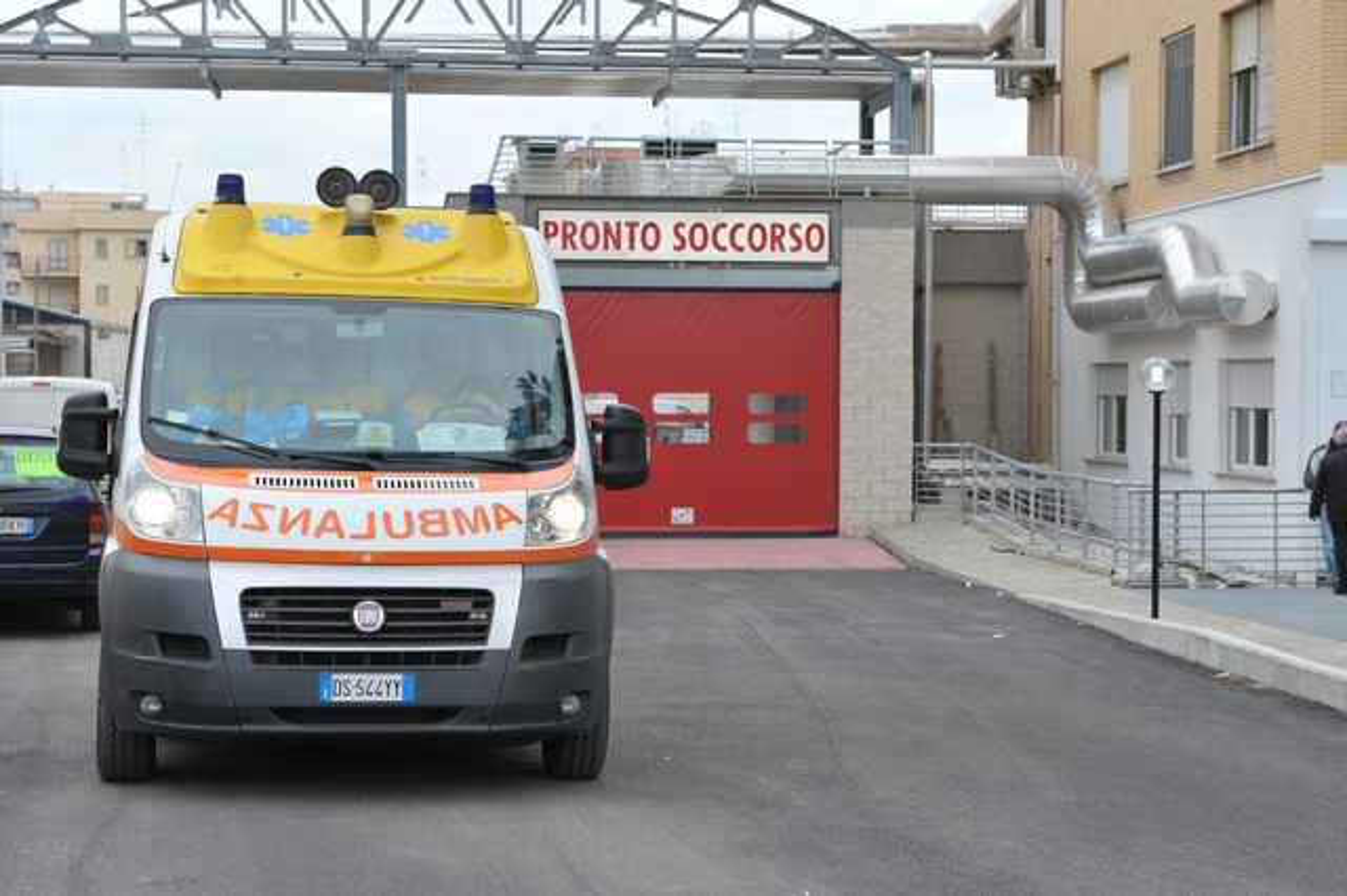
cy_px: 448
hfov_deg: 28.9
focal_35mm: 70
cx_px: 674
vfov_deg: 19.4
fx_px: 2618
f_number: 9
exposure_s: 1/320
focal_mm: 70
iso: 500
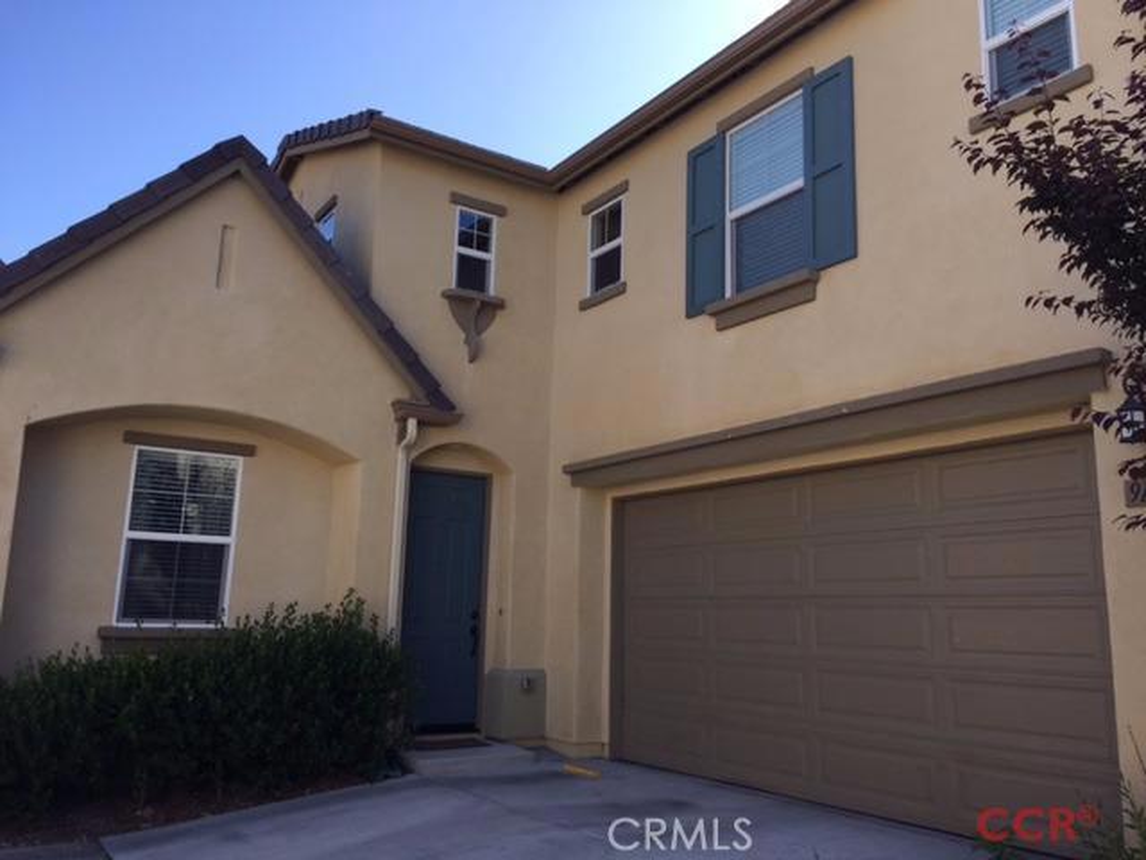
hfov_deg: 61.7
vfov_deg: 48.2
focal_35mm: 29
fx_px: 960
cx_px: 573
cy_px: 430
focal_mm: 4.15
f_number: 2.2
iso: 32
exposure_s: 1/989
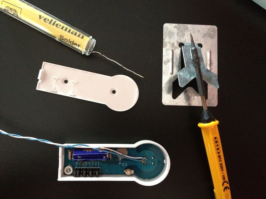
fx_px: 269
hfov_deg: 52.6
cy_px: 100
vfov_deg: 40.7
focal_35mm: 35
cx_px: 133
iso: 800
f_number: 2.4
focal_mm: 4.28
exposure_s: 1/15
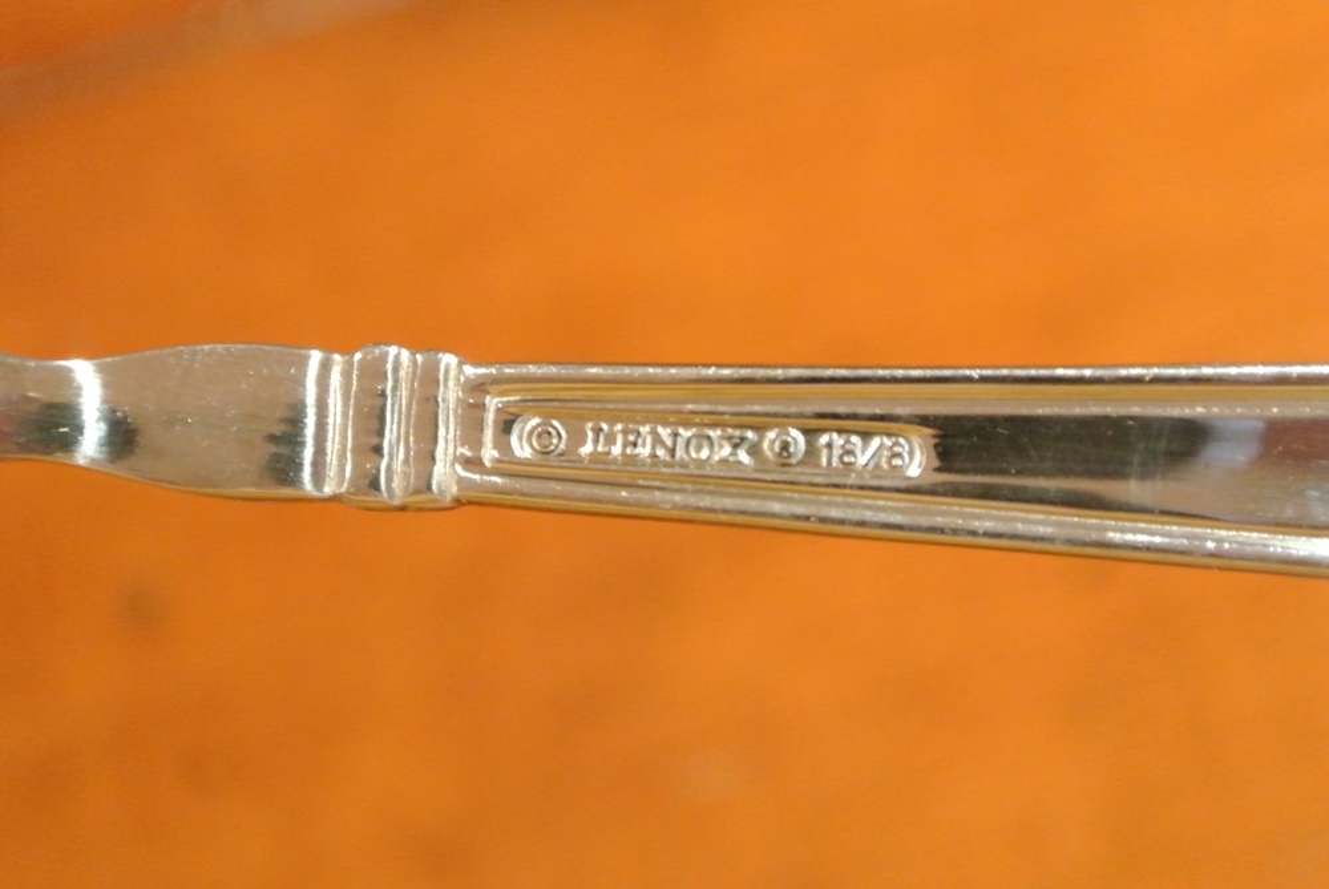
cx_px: 664
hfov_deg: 25.0
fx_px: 2993
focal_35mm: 81
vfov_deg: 16.9
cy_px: 444
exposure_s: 1/20
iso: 3200
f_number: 5.6
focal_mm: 30
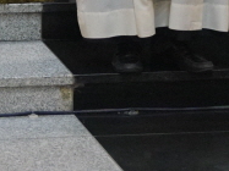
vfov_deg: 7.6
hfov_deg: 10.5
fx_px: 1223
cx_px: -45
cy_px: -215
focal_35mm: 185
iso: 1600
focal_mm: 24
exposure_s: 1/160
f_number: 4.5
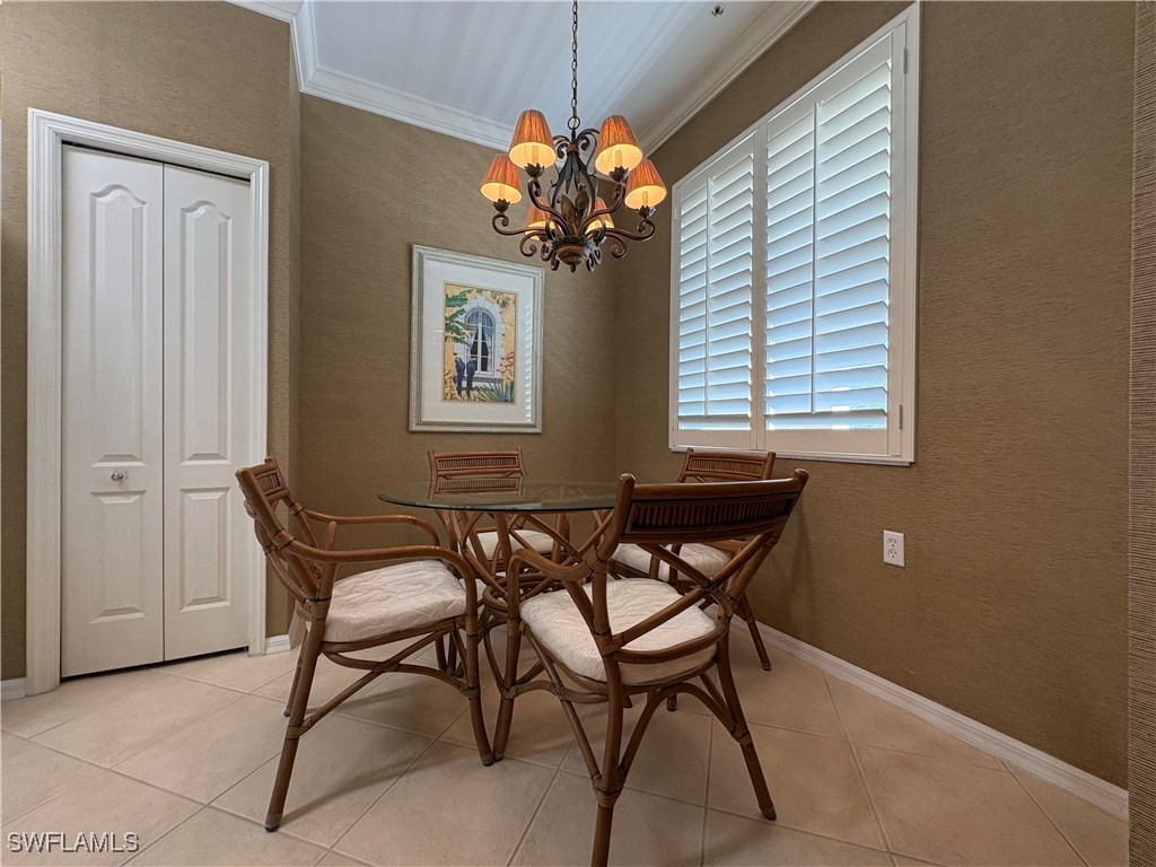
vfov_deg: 85.7
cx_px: 578
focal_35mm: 14
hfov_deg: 102.1
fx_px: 468
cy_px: 434
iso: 250
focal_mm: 2.22
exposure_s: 1/120
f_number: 2.2
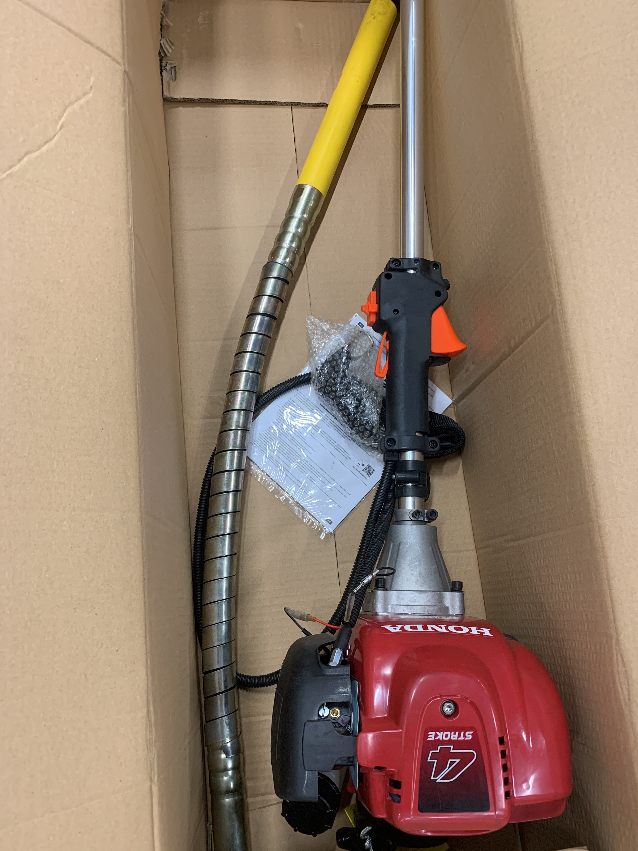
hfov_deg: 49.7
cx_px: 331
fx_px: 688
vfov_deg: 63.4
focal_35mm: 28
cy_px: 453
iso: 125
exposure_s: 1/60
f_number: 1.8
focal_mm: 4.25
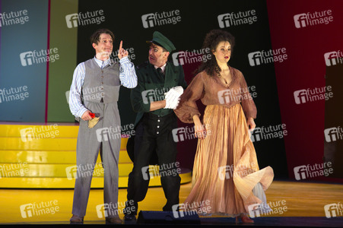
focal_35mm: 170
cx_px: 172
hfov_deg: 12.1
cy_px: 114
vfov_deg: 8.1
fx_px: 1618
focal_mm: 170
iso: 1600
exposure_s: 1/250
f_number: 5
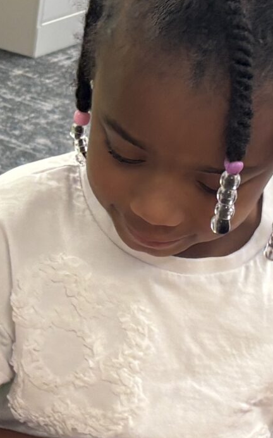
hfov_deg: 12.5
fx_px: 1215
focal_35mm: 102
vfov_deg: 20.4
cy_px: 191
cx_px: -64
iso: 100
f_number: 1.6
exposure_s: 1/60
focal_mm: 5.96
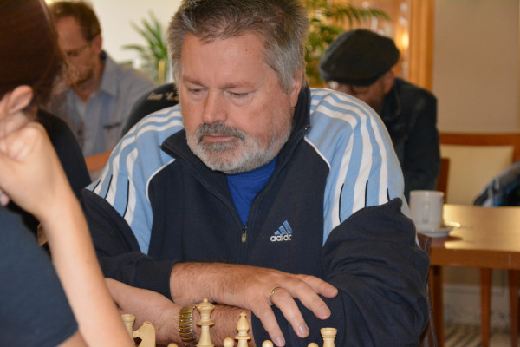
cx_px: 260
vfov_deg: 14.7
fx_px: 1343
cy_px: 174
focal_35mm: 93
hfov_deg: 21.9
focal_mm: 62
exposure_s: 1/60
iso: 3200
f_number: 5
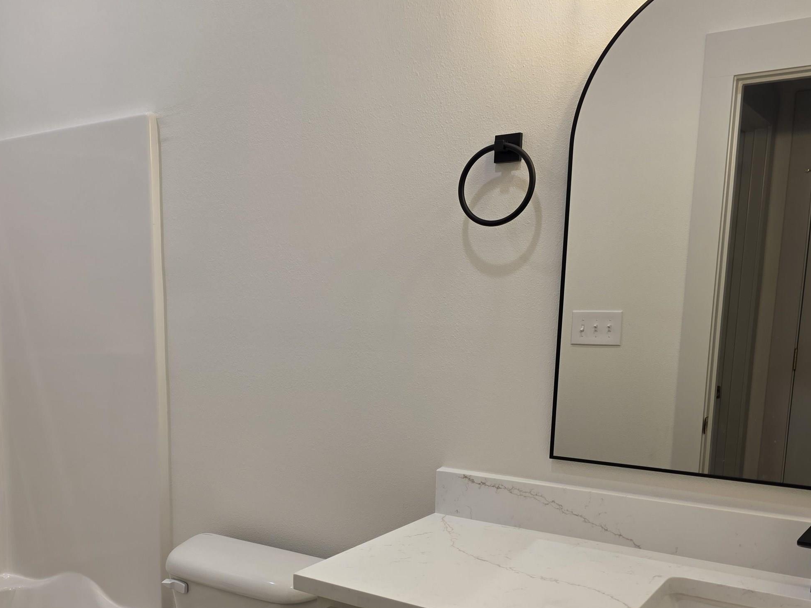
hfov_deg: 50.5
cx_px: 275
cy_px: 422
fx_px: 843
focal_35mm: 36
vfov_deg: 39.0
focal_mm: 6.3
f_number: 1.7
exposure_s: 1/120
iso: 50
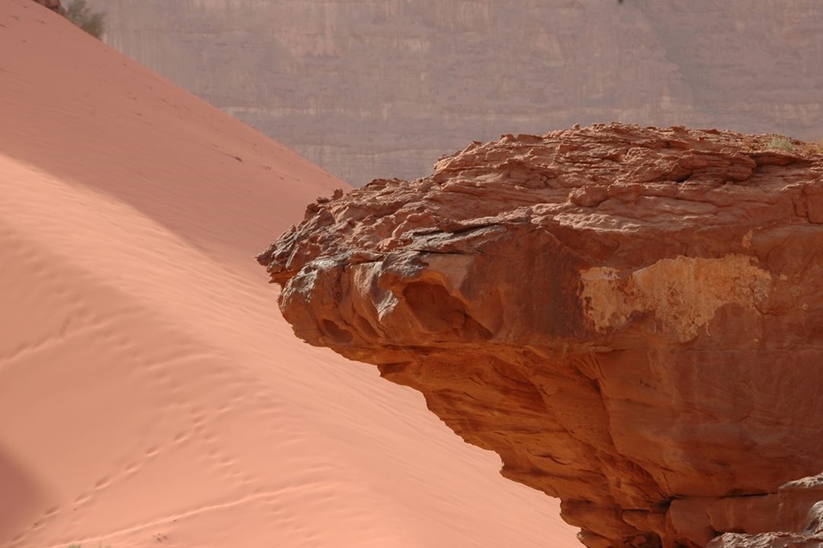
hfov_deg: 6.0
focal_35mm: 345
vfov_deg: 4.0
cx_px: 412
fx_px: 7881
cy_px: 274
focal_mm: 230
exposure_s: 1/125
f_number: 13
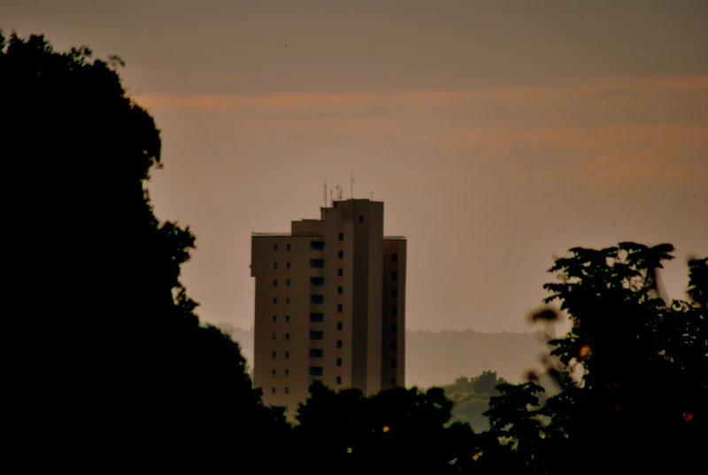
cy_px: 238
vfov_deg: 3.1
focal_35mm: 450
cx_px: 354
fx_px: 8868
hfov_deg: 4.6
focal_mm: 300
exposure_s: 1/640
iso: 100
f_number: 5.6
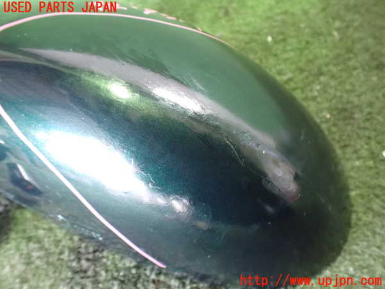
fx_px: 334
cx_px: 192
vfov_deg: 46.8
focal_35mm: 30
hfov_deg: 60.0
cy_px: 144
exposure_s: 1/30
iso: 1250
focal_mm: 5.4
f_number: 2.3
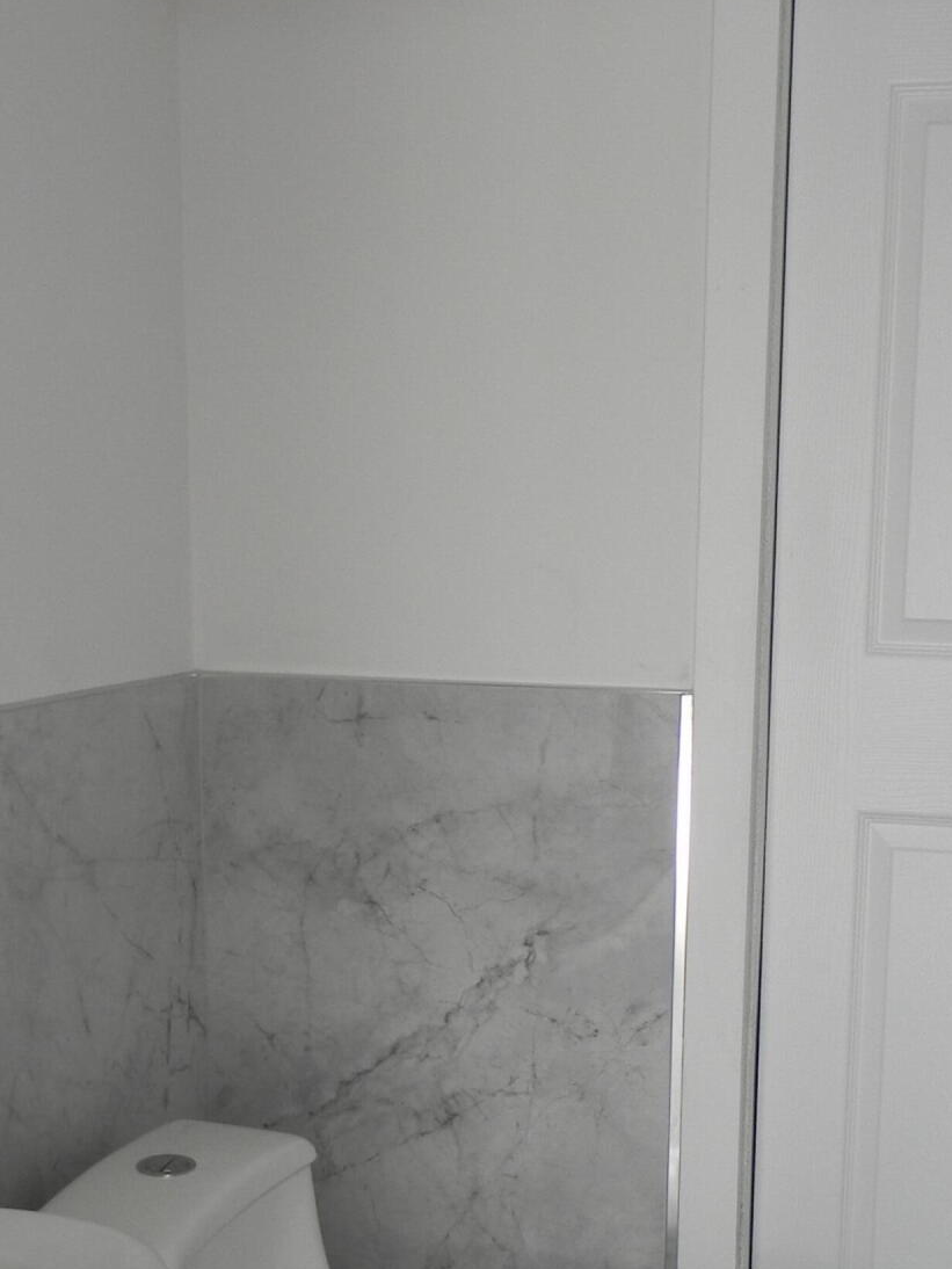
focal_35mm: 53
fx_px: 1943
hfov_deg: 27.5
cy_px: 837
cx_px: 554
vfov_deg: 35.8
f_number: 3.5
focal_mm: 5.2
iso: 160
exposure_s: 1/71.6
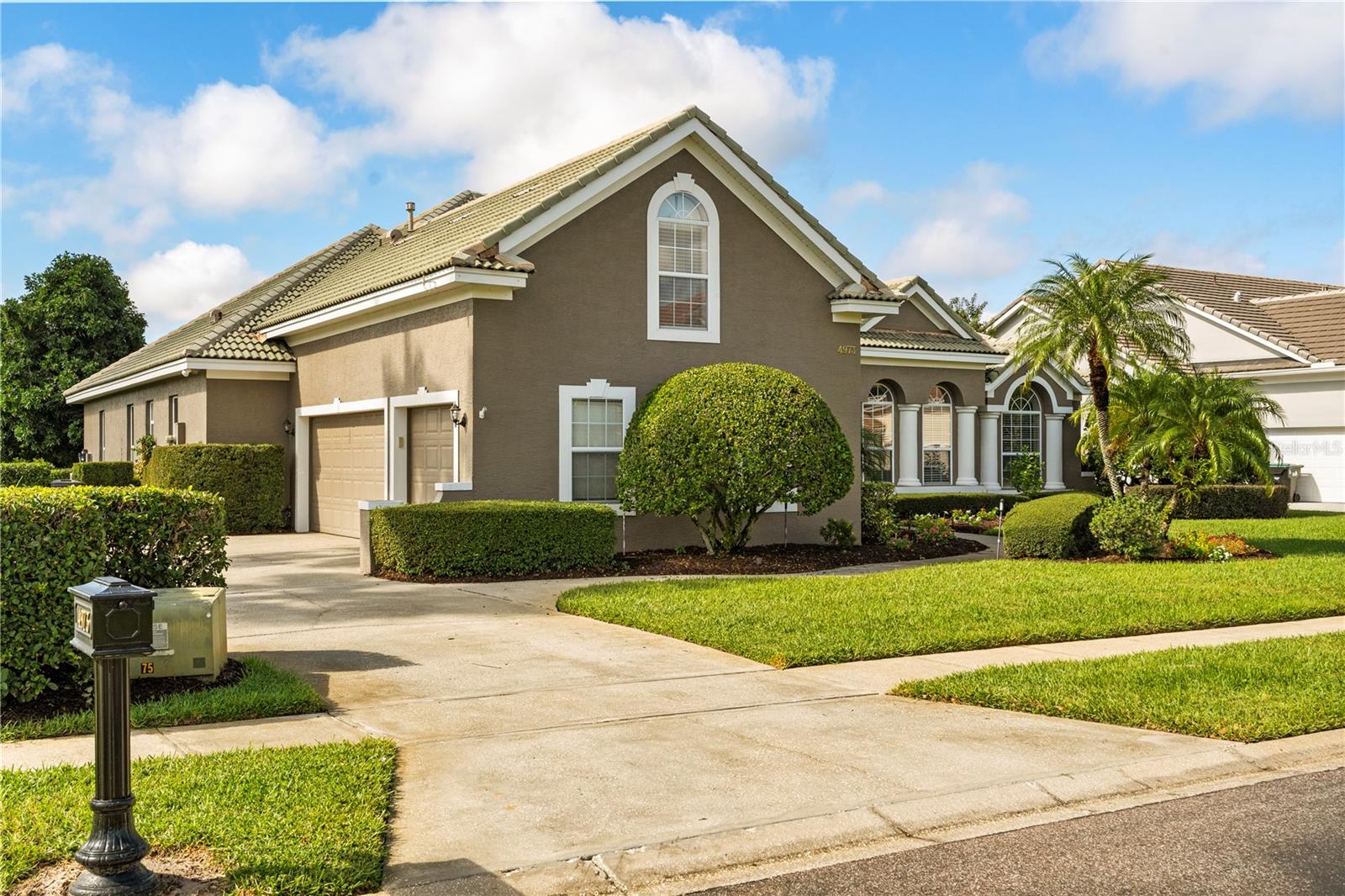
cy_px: 448
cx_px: 672
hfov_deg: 54.4
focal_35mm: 35
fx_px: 1307
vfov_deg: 37.8
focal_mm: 35
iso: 1250
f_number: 9
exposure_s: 1/1250
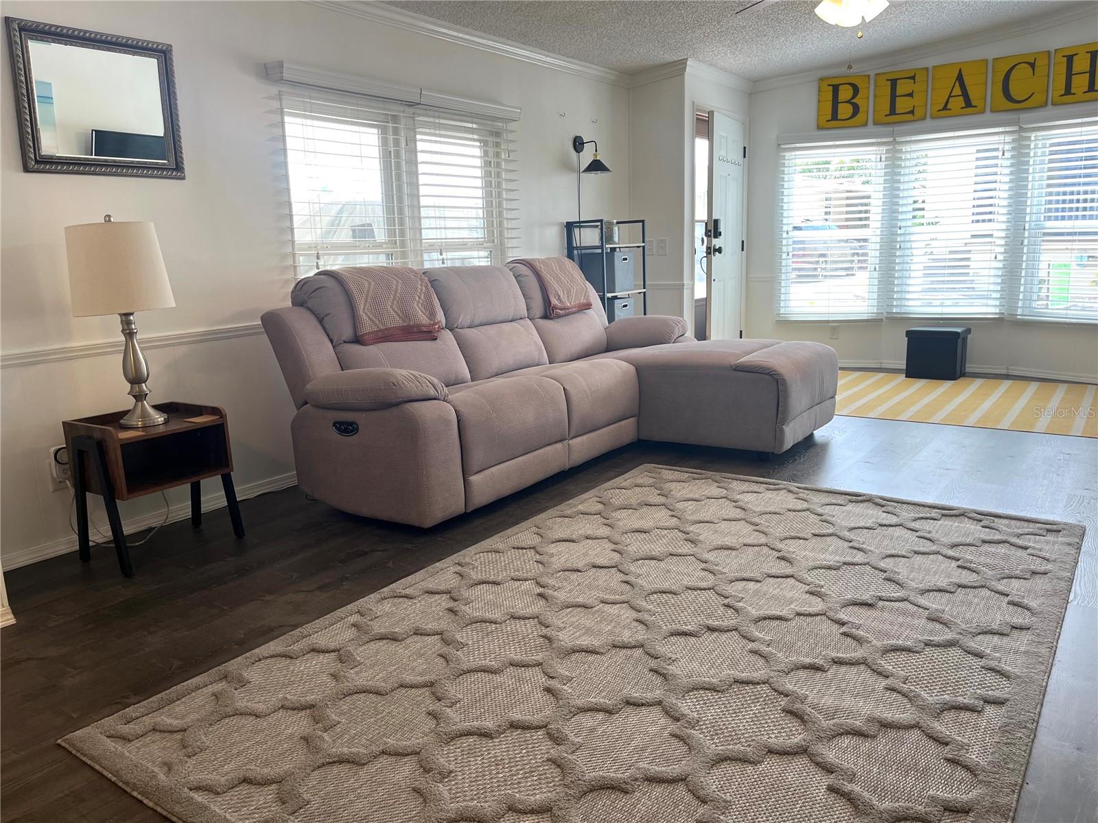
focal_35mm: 26
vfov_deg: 53.1
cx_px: 549
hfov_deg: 67.3
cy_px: 412
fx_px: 825
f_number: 1.6
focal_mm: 5.1
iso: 50
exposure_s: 1/120
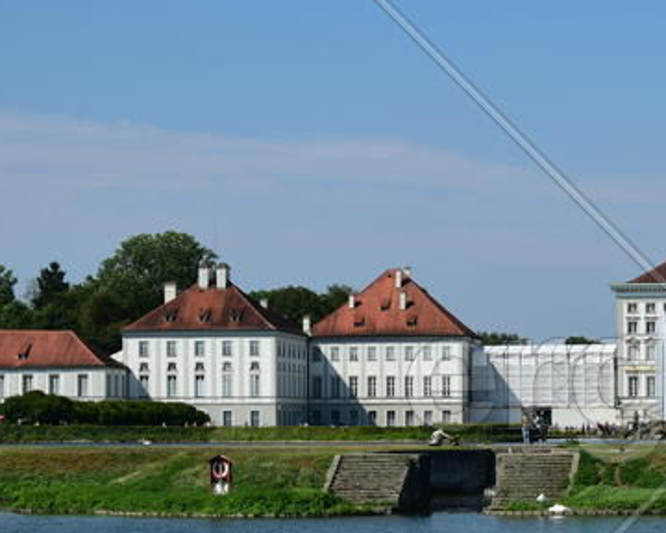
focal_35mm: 119
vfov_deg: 12.9
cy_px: 385
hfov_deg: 15.6
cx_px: 764
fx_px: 2348
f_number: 9
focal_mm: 35
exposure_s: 1/320
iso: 100
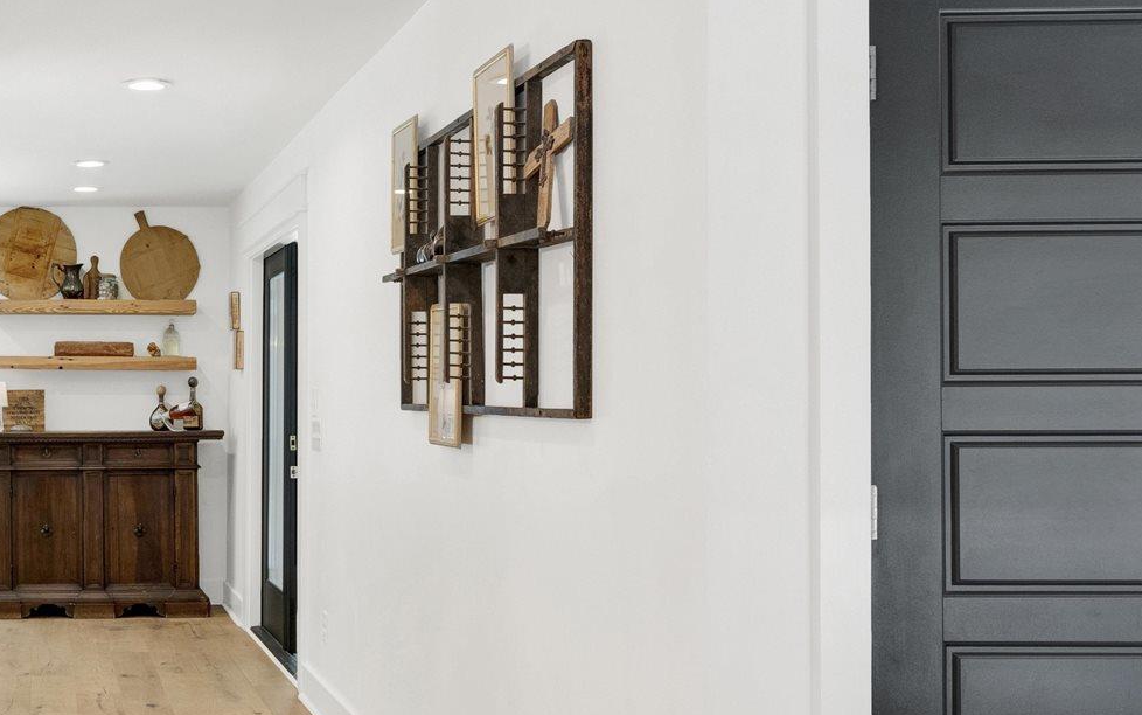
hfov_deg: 38.8
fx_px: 1494
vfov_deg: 26.9
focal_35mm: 48
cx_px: 104
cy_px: 353
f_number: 11
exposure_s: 1/8
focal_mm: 15
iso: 400
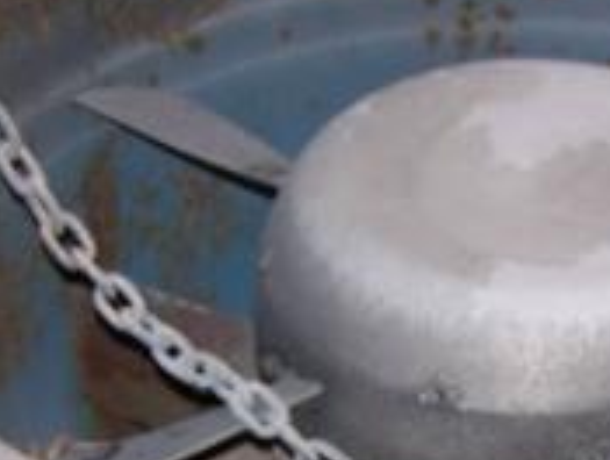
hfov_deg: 16.5
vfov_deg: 12.6
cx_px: 600
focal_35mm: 117
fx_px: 2066
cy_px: 375
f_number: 2.8
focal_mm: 6.3
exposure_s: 1/60
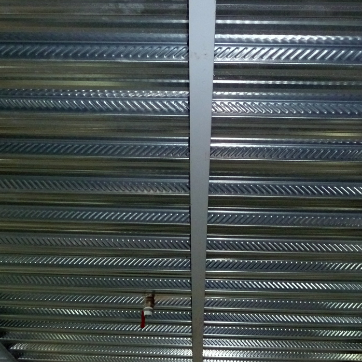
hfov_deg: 40.8
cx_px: 206
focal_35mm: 41
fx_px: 485
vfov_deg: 40.9
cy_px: 202
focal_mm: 4.4
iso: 400
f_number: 3.3
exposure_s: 1/30
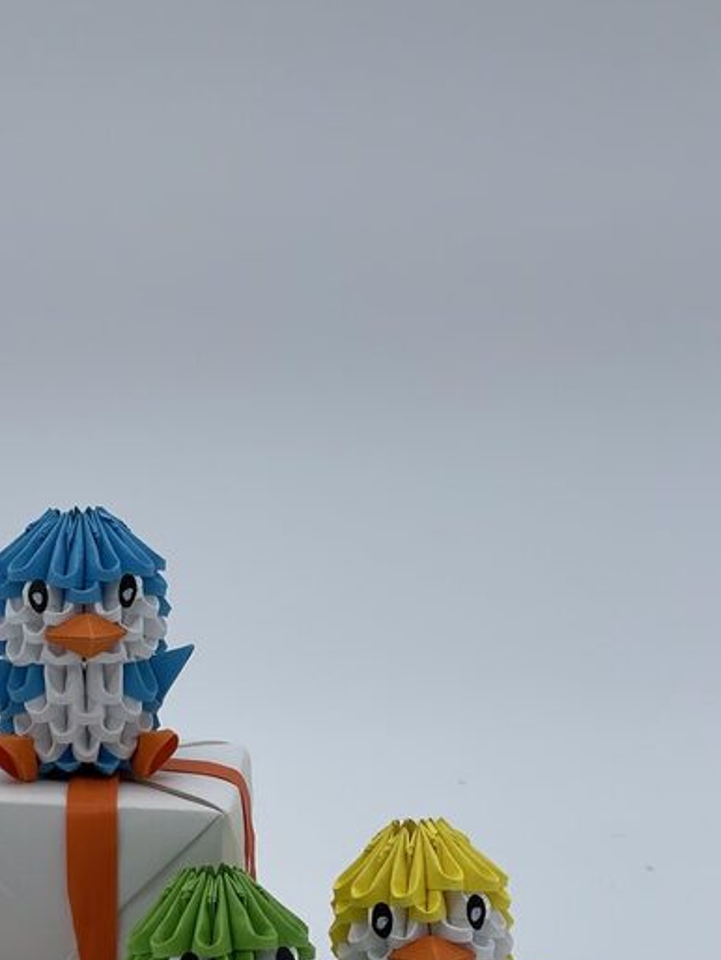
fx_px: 2525
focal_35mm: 91
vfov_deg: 21.4
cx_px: 165
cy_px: 654
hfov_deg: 16.2
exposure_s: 1/978
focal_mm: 6
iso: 25
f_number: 2
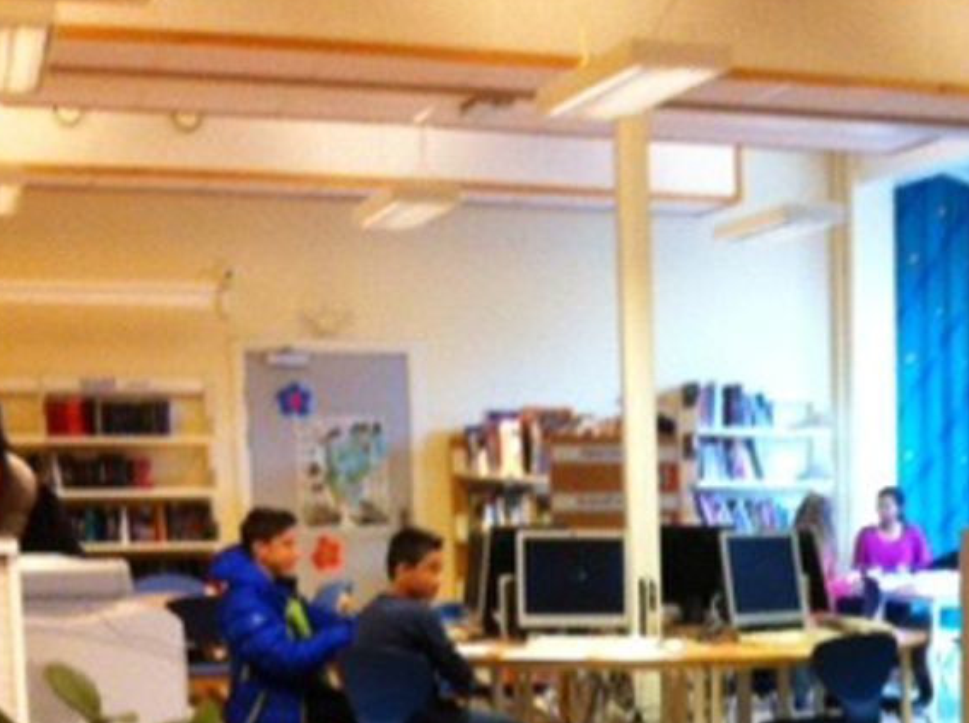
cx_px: 947
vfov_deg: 16.8
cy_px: 846
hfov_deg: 22.5
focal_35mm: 84
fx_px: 2347
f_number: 2.8
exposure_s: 1/15
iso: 125
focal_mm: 3.85
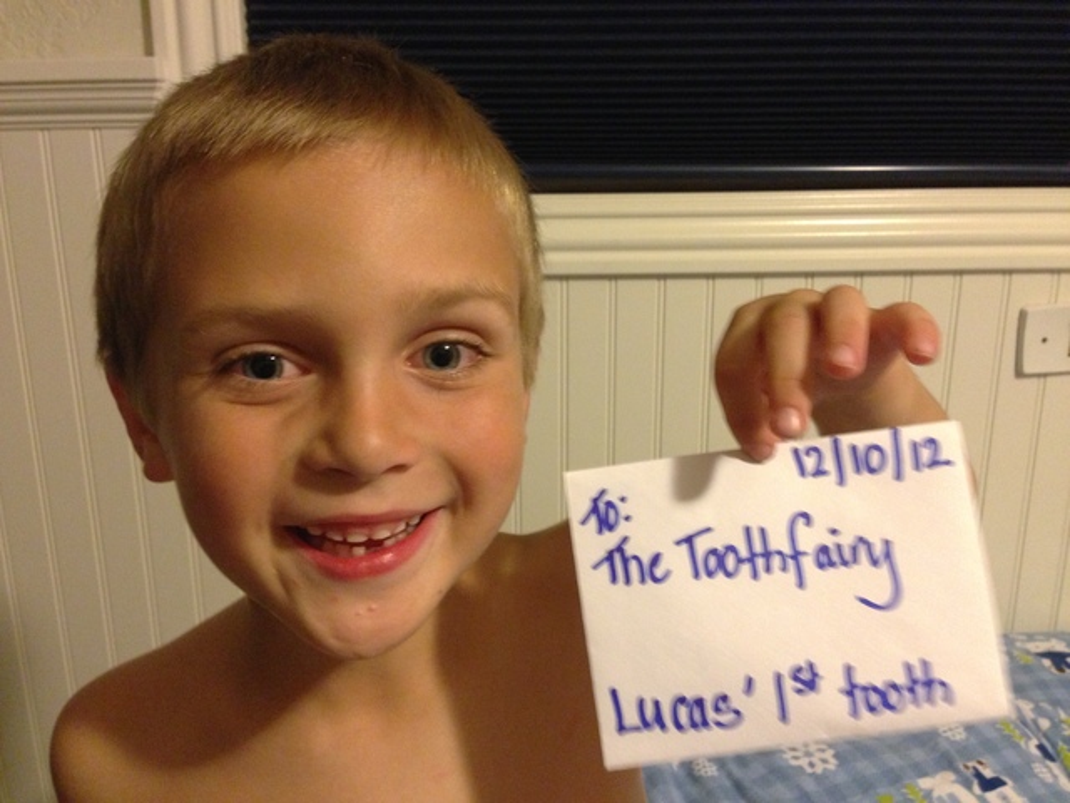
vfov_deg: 42.9
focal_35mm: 33
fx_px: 1020
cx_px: 535
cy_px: 402
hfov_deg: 55.4
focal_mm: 4.13
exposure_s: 1/15
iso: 400
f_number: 2.4
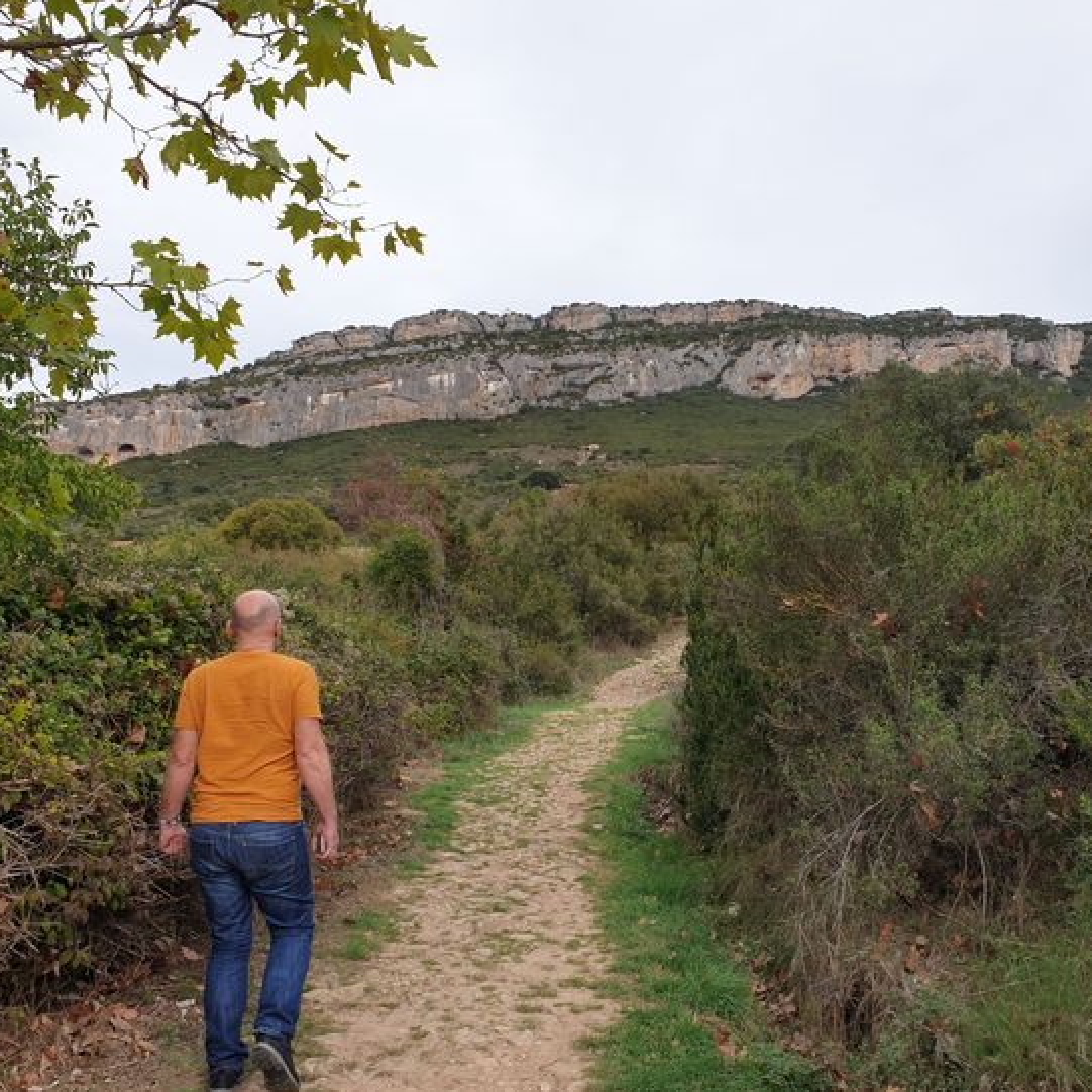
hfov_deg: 48.1
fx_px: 1213
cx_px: 670
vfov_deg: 48.4
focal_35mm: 34
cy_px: 595
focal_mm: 4.3
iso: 50
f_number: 2.4
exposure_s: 1/873
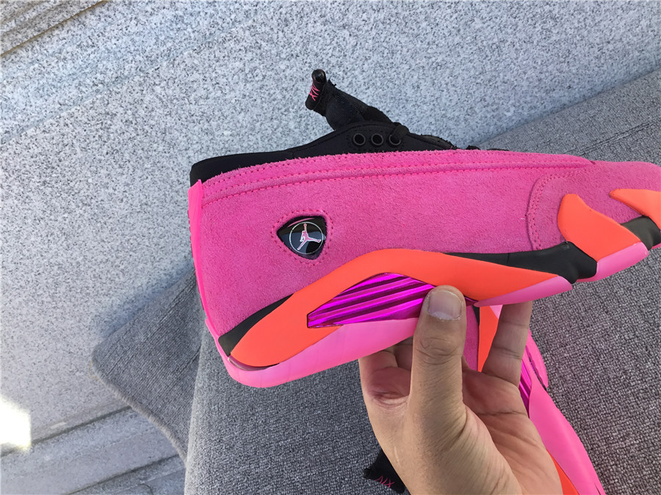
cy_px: 248
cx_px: 330
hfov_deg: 58.4
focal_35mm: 31
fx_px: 592
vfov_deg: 45.4
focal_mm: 3.3
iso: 25
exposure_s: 1/259
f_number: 2.4
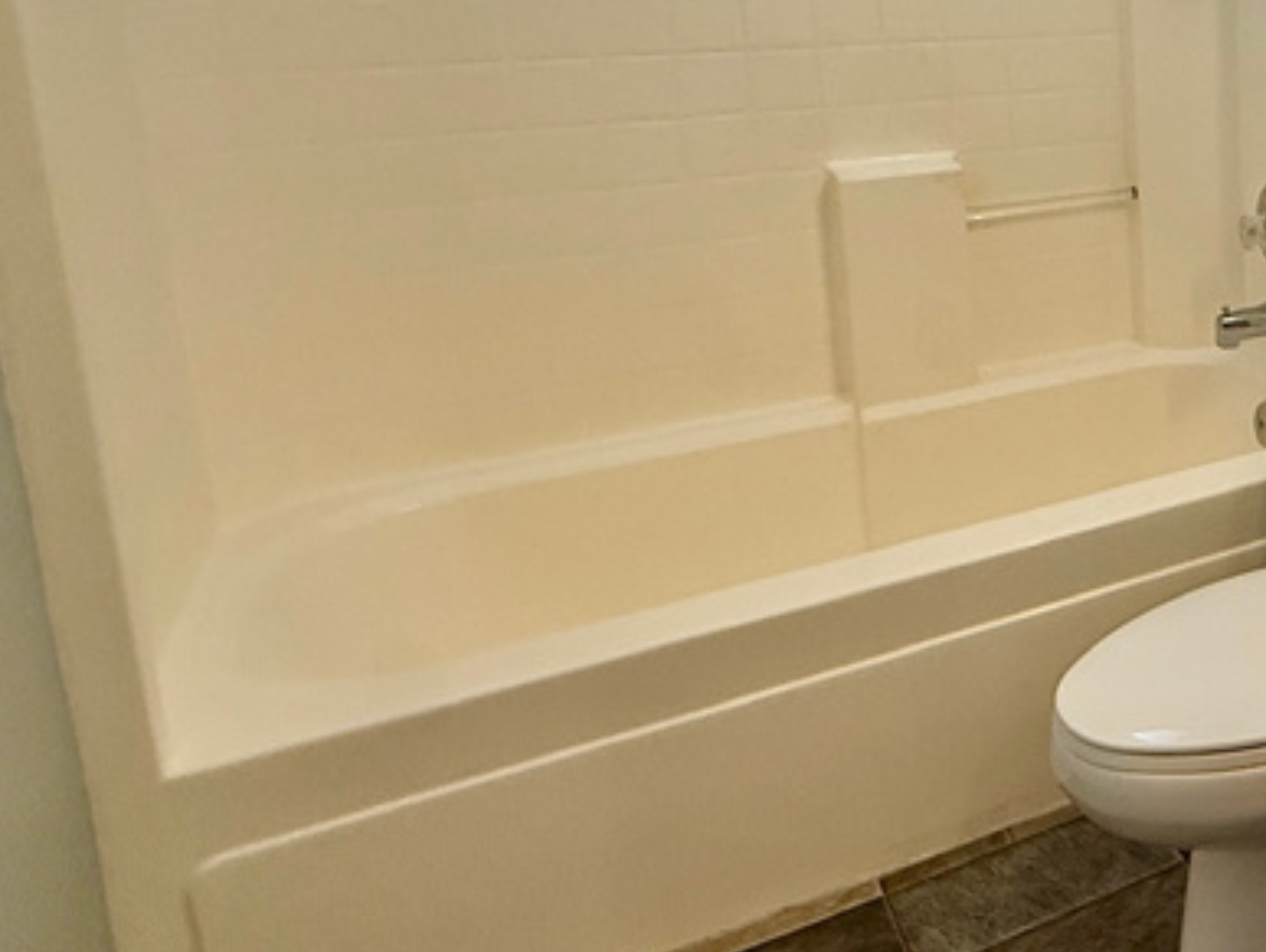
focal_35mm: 37
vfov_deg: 37.0
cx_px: 1547
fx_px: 1354
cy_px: 157
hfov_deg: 37.1
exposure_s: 1/120
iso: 160
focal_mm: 2.22
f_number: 2.2
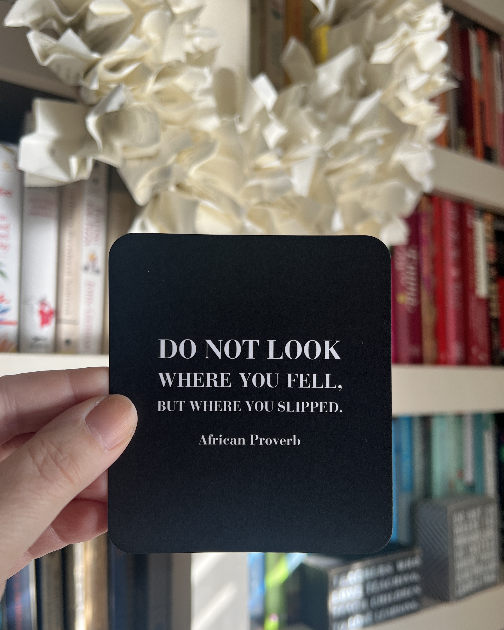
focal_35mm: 28
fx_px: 522
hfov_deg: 51.5
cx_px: 244
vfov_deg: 62.1
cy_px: 339
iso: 40
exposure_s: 1/121
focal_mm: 5.7
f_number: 1.5
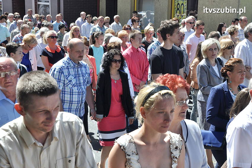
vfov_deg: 20.1
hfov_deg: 29.9
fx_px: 472
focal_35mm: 68
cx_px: 126
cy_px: 84
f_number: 10
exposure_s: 1/400
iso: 400
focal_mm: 45
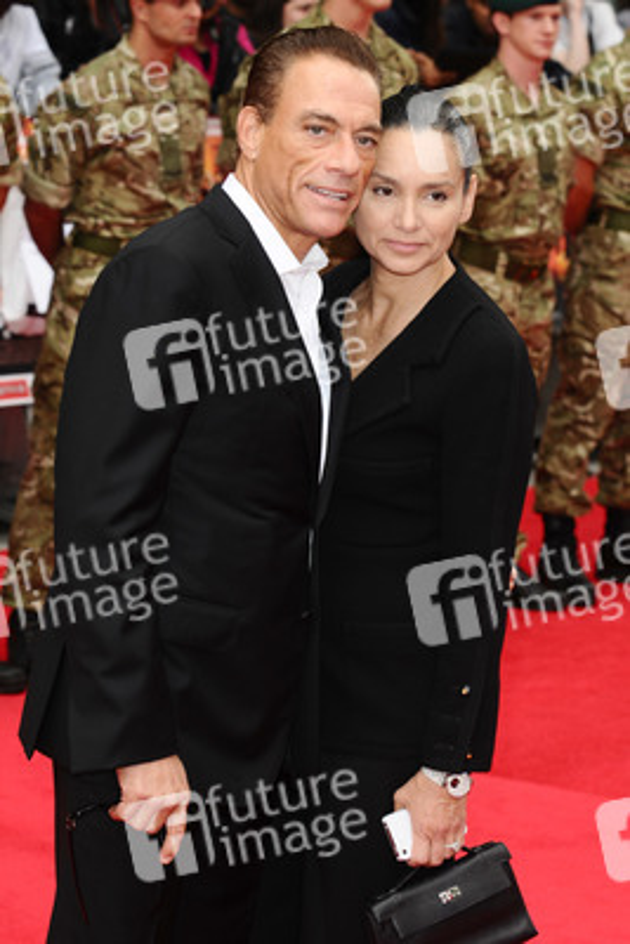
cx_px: 315
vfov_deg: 17.1
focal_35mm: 120
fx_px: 3147
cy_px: 472
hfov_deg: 11.4
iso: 320
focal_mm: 80
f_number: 5.6
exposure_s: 1/200
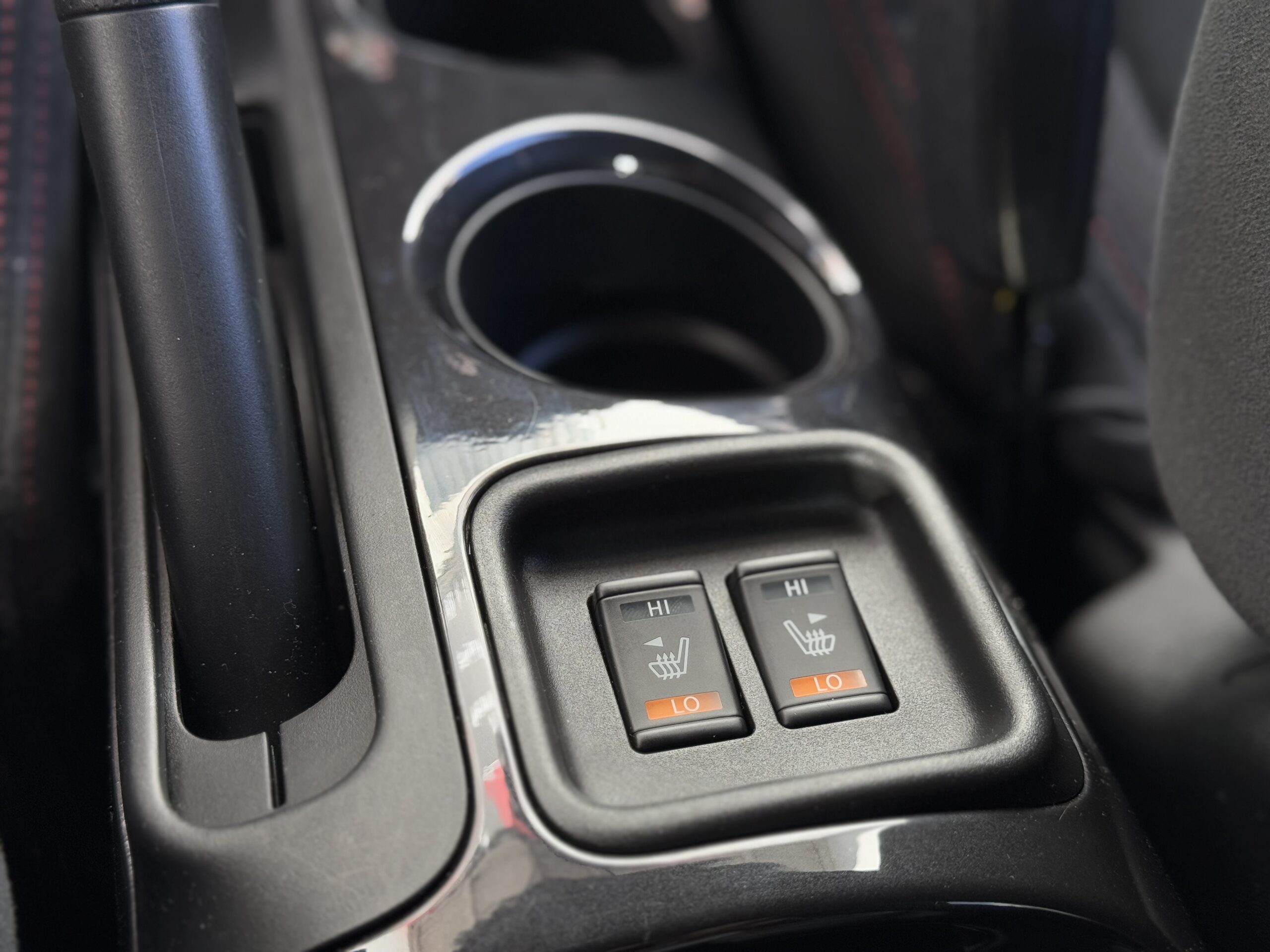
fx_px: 1761
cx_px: 635
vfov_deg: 30.3
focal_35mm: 48
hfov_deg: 39.7
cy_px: 476
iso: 50
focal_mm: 6.76
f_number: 1.78
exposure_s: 1/191
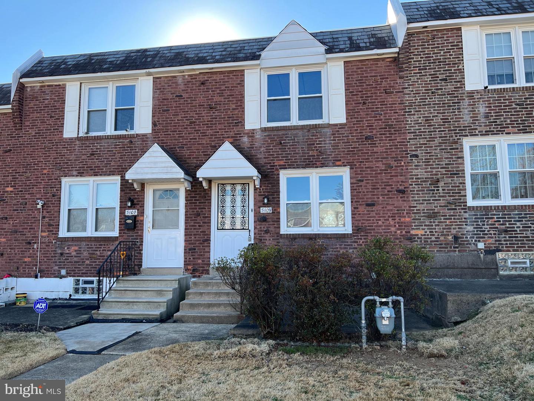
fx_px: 401
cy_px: 200
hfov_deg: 67.3
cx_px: 267
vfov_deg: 53.1
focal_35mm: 26
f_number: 1.5
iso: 50
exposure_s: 1/718
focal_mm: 5.7
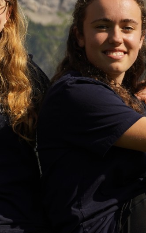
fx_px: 1577
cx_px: -38
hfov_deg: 5.3
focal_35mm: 248
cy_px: 48
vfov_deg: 8.5
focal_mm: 53
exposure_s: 1/1000
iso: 100
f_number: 5
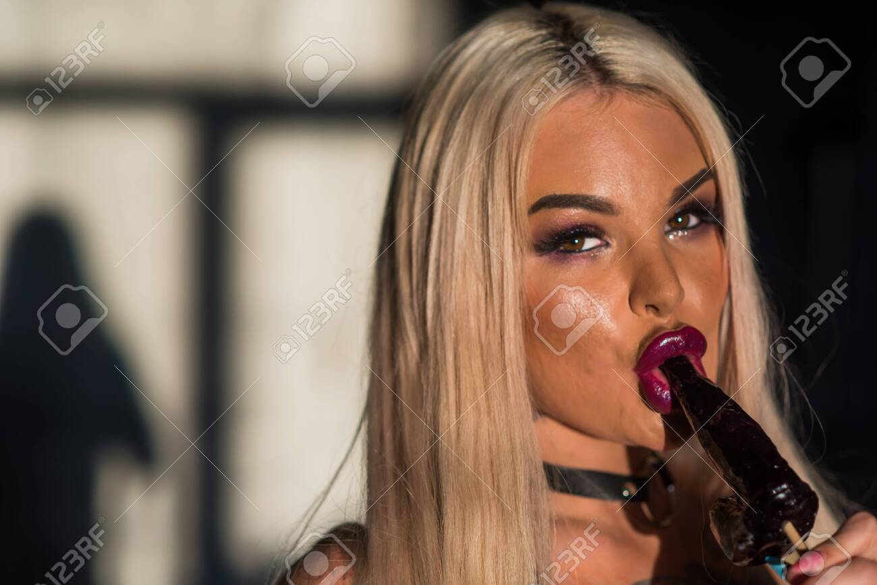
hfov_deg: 23.9
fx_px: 2071
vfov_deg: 16.1
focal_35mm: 85
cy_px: 292
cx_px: 438
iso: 125
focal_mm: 85
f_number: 2.8
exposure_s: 1/640
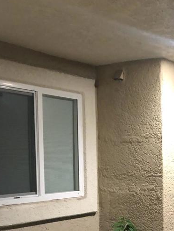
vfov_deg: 32.0
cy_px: 197
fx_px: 388
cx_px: 174
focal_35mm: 58
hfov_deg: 24.1
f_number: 1.8
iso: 100
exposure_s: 1/5
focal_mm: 4
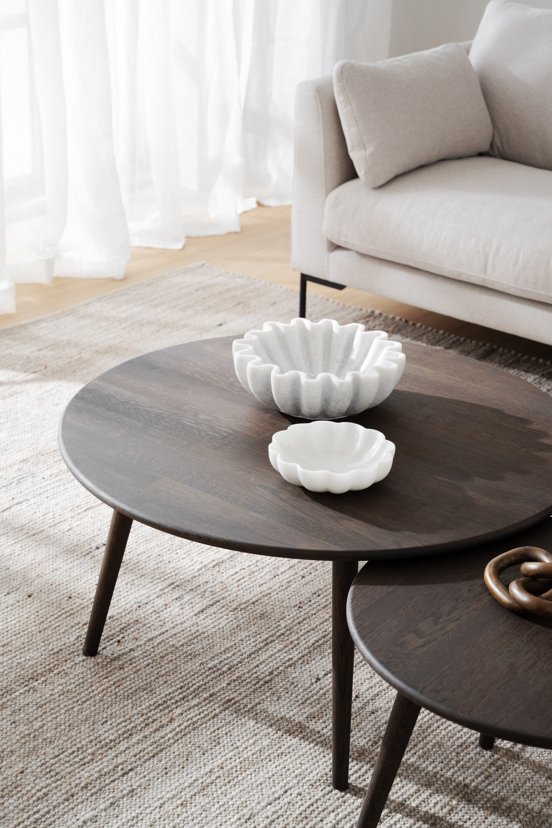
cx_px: 276
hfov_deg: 21.9
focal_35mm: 62
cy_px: 414
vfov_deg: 32.4
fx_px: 1426
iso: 160
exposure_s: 1/100
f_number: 7.1
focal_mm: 62
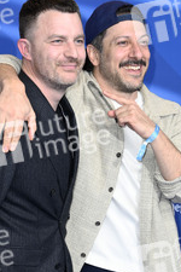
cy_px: 198
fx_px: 1207
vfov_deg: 12.8
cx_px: 83
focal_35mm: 160
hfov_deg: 8.6
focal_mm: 90
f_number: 5.6
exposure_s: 1/250
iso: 1000
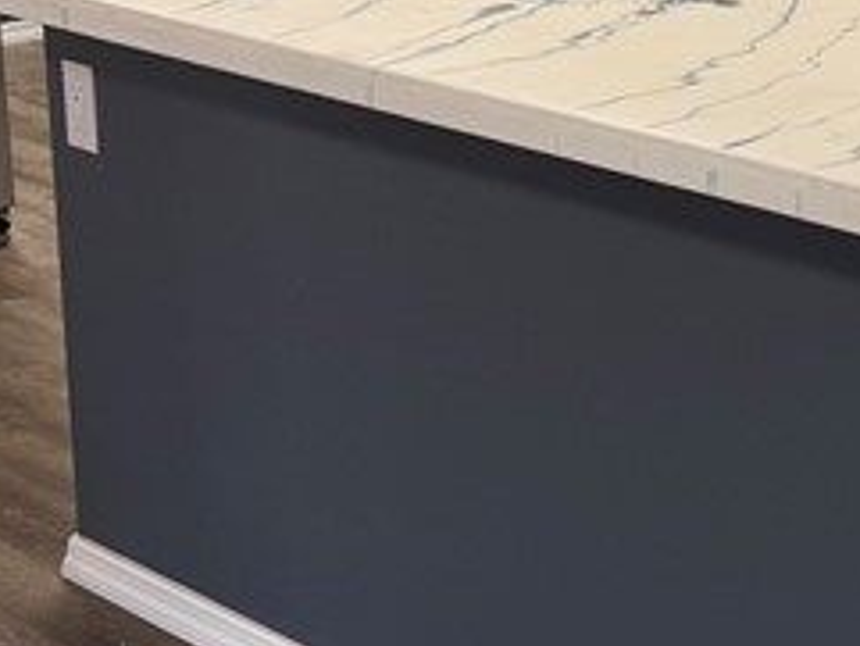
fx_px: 2535
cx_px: 1110
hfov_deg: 18.0
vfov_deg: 14.2
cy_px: -36
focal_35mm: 102
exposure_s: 1/60
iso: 125
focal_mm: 6.76
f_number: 1.78
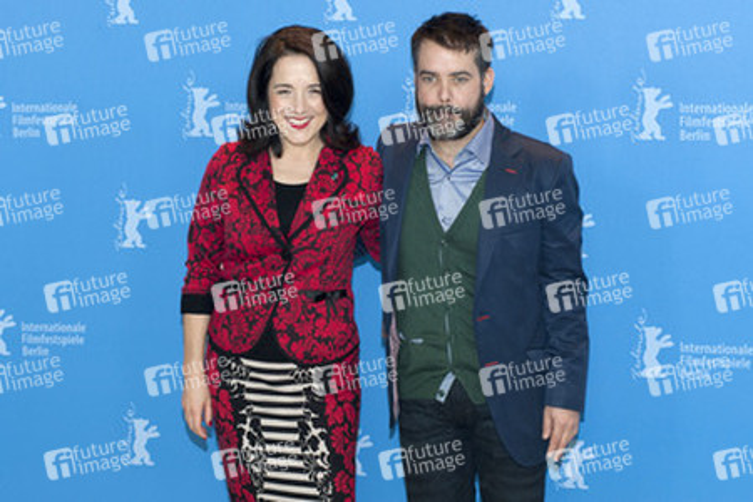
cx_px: 376
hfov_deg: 25.4
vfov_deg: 17.1
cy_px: 251
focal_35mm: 80
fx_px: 1673
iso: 1600
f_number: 7.1
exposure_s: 1/250
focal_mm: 80
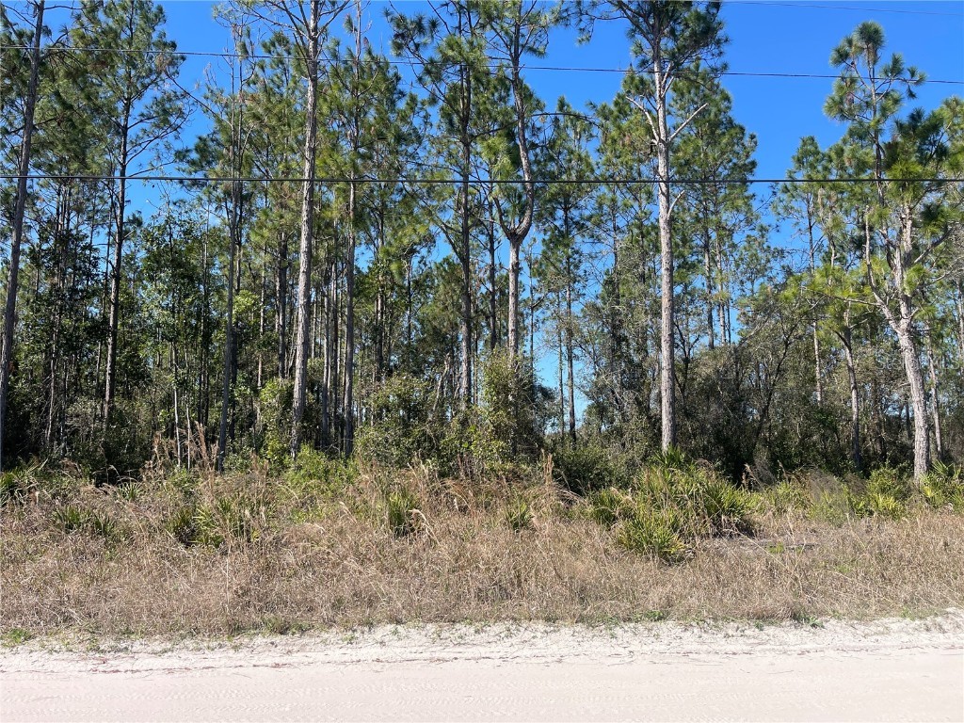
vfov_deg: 54.9
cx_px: 482
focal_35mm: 25
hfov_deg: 69.4
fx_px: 696
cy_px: 362
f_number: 1.6
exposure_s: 1/1976
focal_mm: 5.1
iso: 32
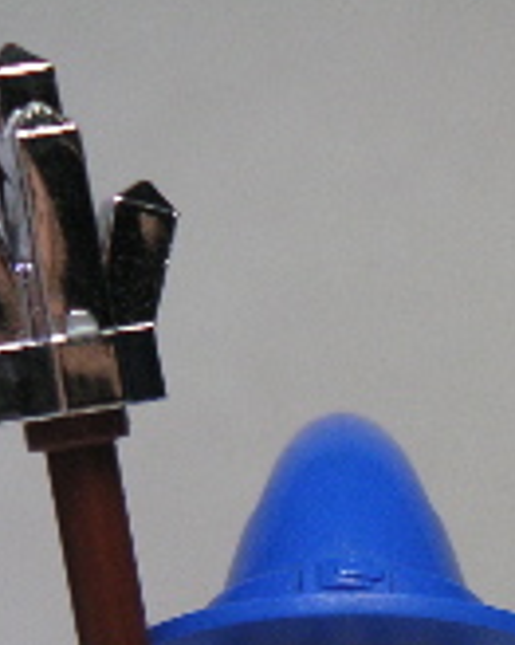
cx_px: 354
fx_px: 5359
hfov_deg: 5.5
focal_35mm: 281
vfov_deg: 6.8
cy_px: 753
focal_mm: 17.1
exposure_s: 1/111
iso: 80
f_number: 3.6
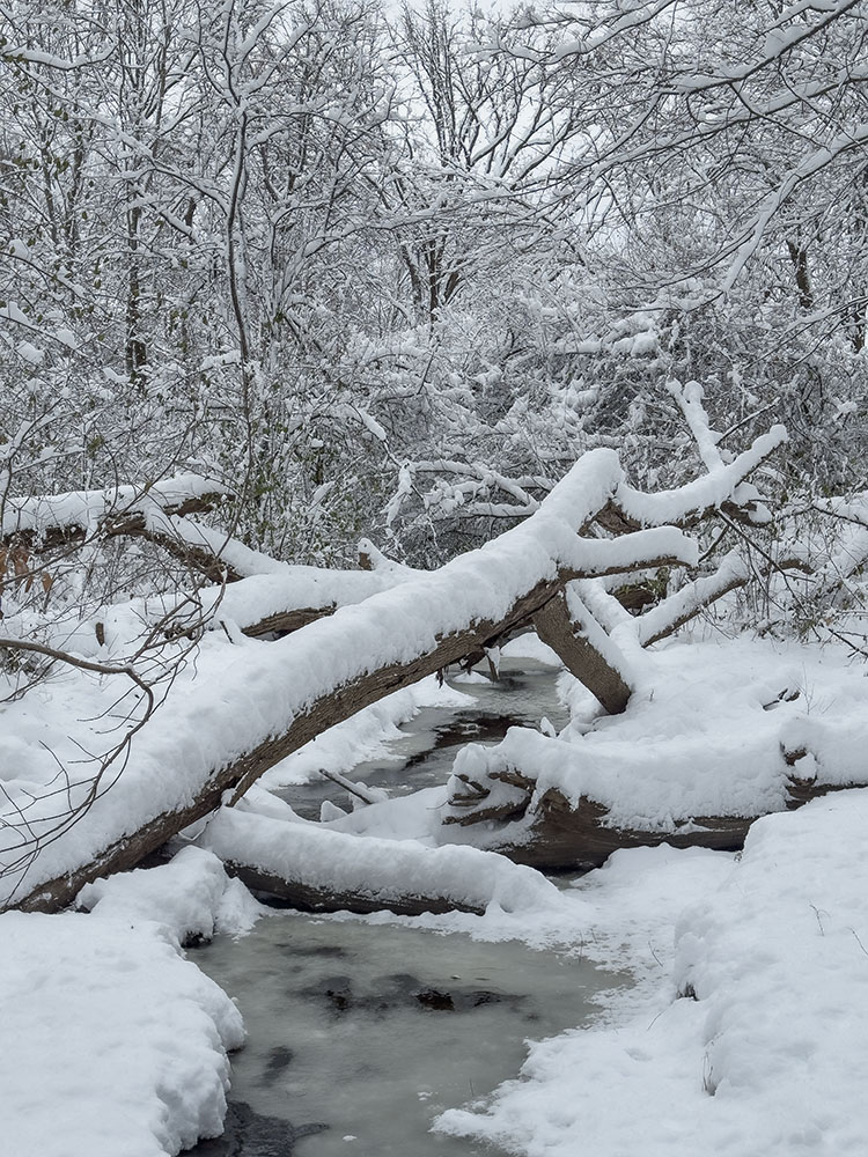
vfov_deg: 39.7
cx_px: 434
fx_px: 1605
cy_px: 578
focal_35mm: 48
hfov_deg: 30.3
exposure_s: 1/2100
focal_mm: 6.76
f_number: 1.8
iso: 64
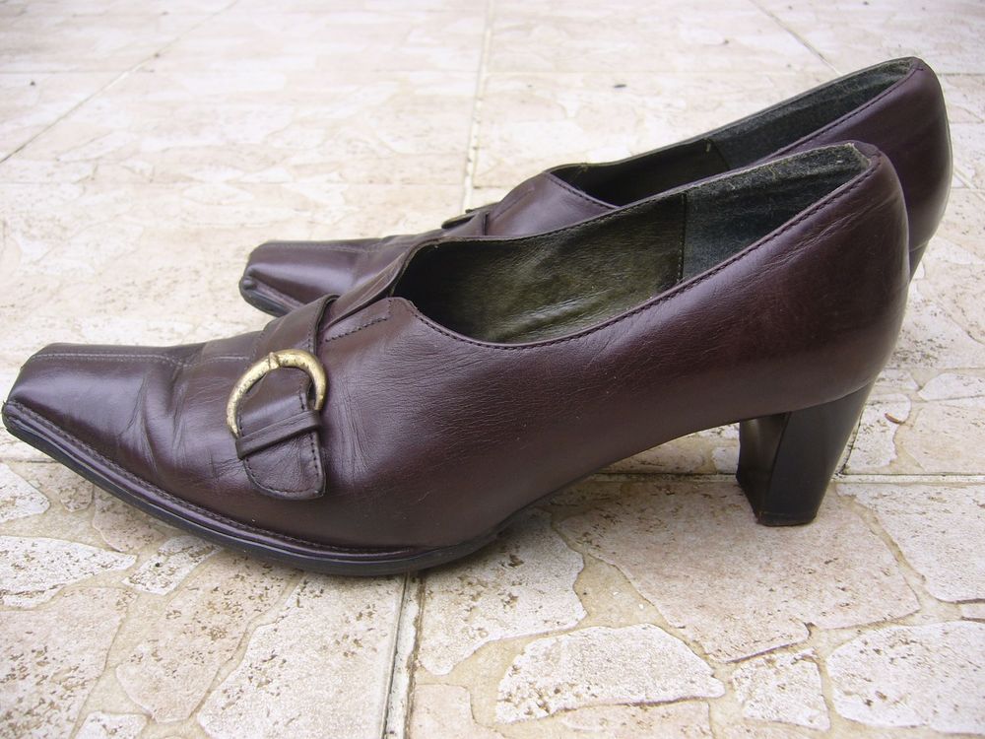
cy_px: 370
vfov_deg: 40.7
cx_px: 492
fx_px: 996
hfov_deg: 52.6
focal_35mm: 35
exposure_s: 1/200
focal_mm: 5.8
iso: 80
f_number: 2.8
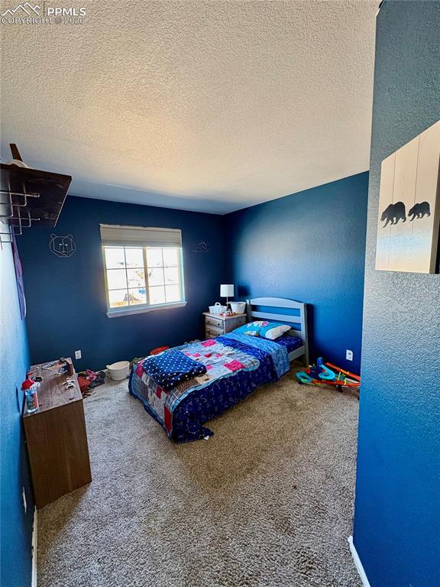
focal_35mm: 14
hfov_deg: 85.7
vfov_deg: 102.1
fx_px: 237
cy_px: 294
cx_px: 220
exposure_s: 1/76
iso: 250
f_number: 2.2
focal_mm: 2.22
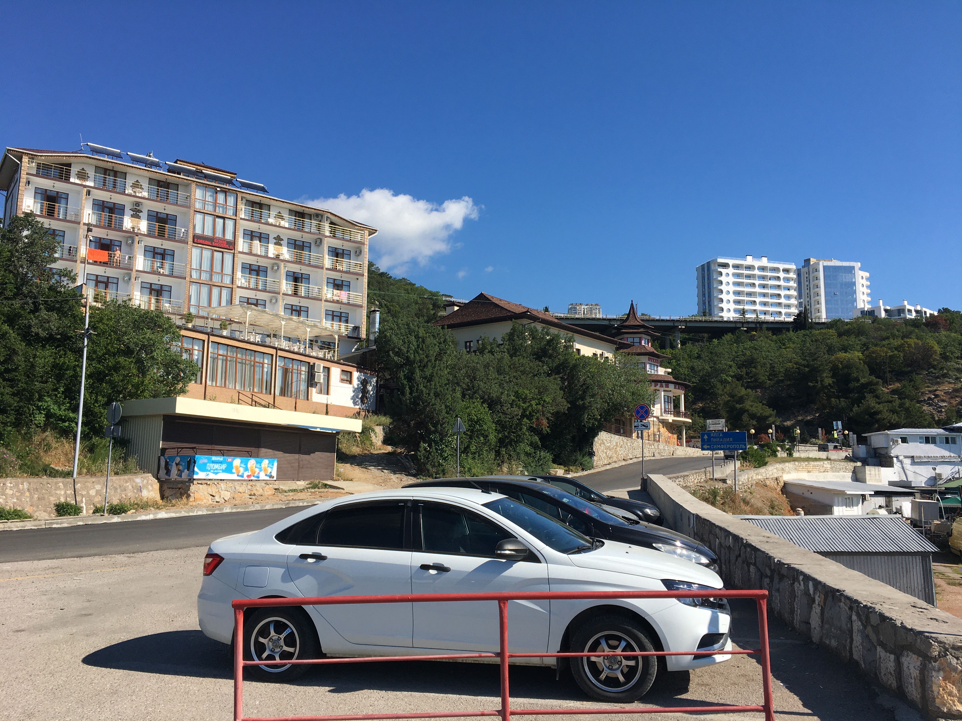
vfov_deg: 48.2
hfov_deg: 61.7
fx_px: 806
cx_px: 481
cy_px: 360
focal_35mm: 29
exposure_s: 1/1789
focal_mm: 4.15
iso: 25
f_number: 2.2
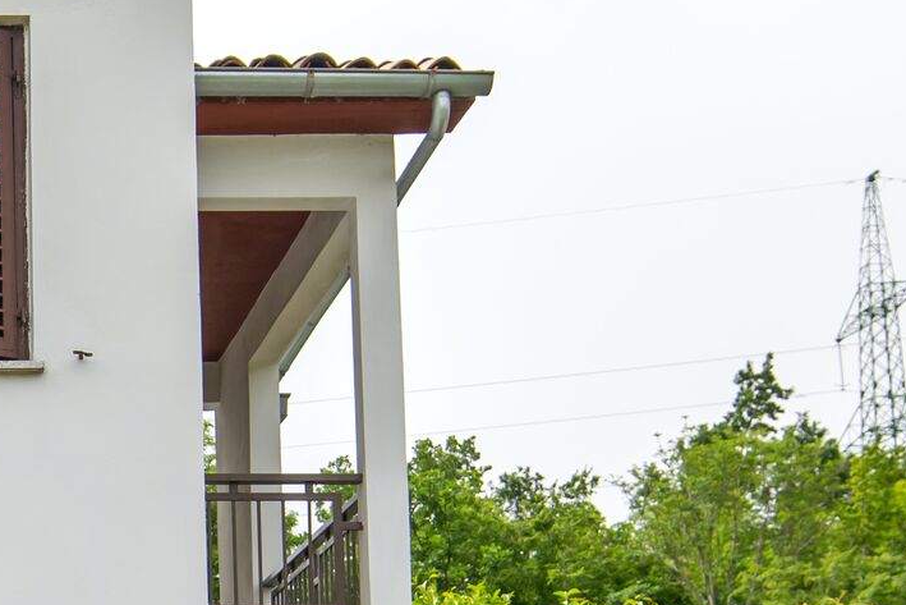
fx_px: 1988
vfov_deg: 16.7
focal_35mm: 79
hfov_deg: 23.3
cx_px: -212
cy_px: 686
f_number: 4
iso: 125
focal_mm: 20
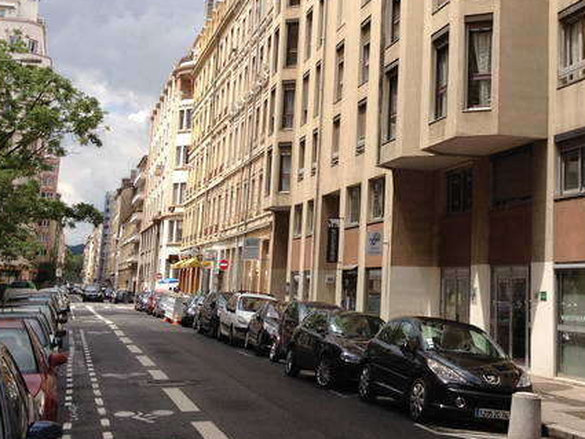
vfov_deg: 22.3
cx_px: 417
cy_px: 91
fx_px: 1099
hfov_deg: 29.5
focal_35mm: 65
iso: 64
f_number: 2.4
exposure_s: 1/1623
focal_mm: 4.28
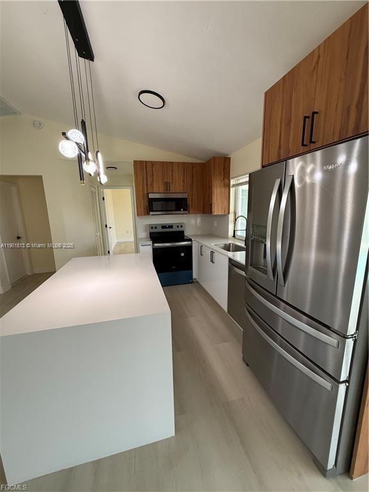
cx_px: 184
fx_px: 199
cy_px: 246
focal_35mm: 14
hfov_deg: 85.7
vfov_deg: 102.1
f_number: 2.2
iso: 200
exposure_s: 1/101
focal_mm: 2.22
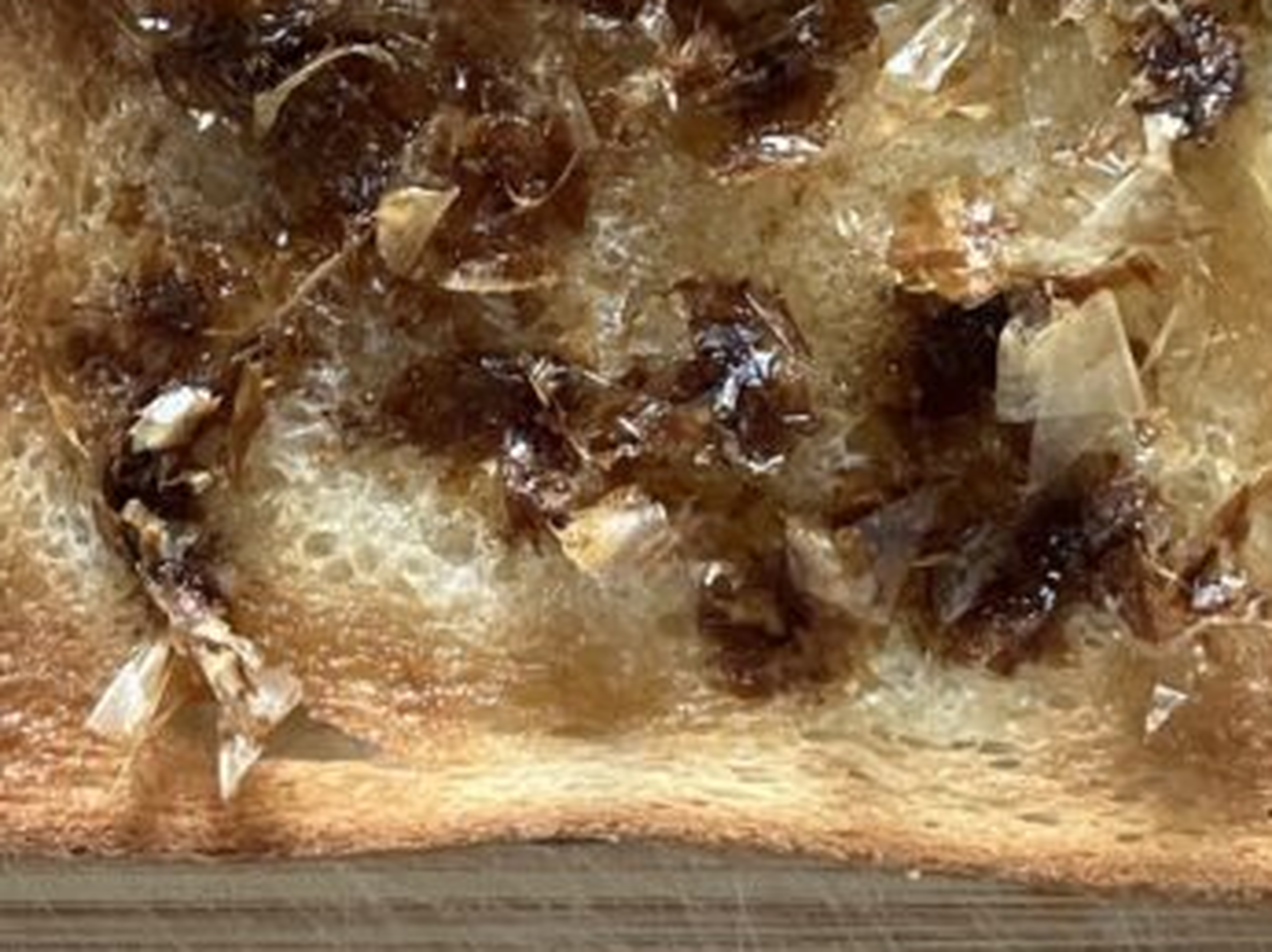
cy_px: 59
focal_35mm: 77
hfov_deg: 25.4
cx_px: 643
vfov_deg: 18.7
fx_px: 2827
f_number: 1.6
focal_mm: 5.1
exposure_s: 1/40
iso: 640
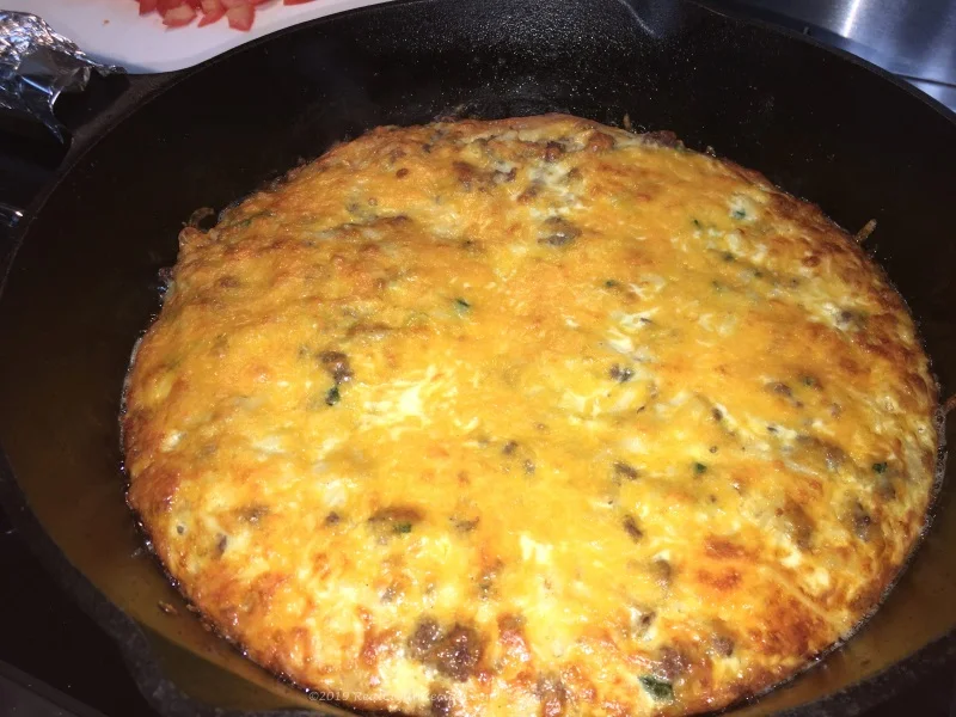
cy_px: 358
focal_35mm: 29
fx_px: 801
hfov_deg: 61.7
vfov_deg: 48.2
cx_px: 478
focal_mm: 4.15
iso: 25
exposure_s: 1/88
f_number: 2.2
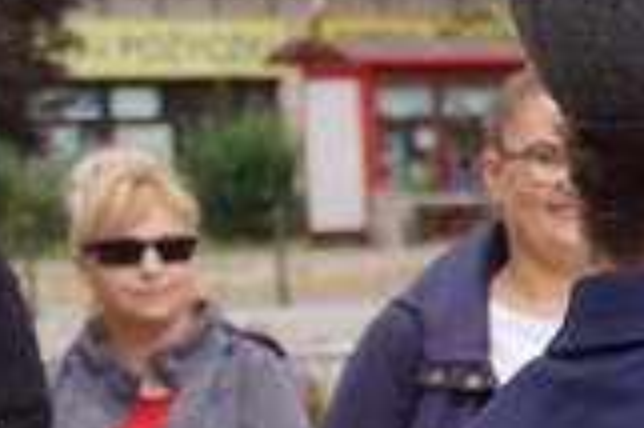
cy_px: 436
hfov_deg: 4.8
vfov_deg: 3.3
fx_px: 7506
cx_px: 1712
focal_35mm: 420
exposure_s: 1/100
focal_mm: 50
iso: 100
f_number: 5.6
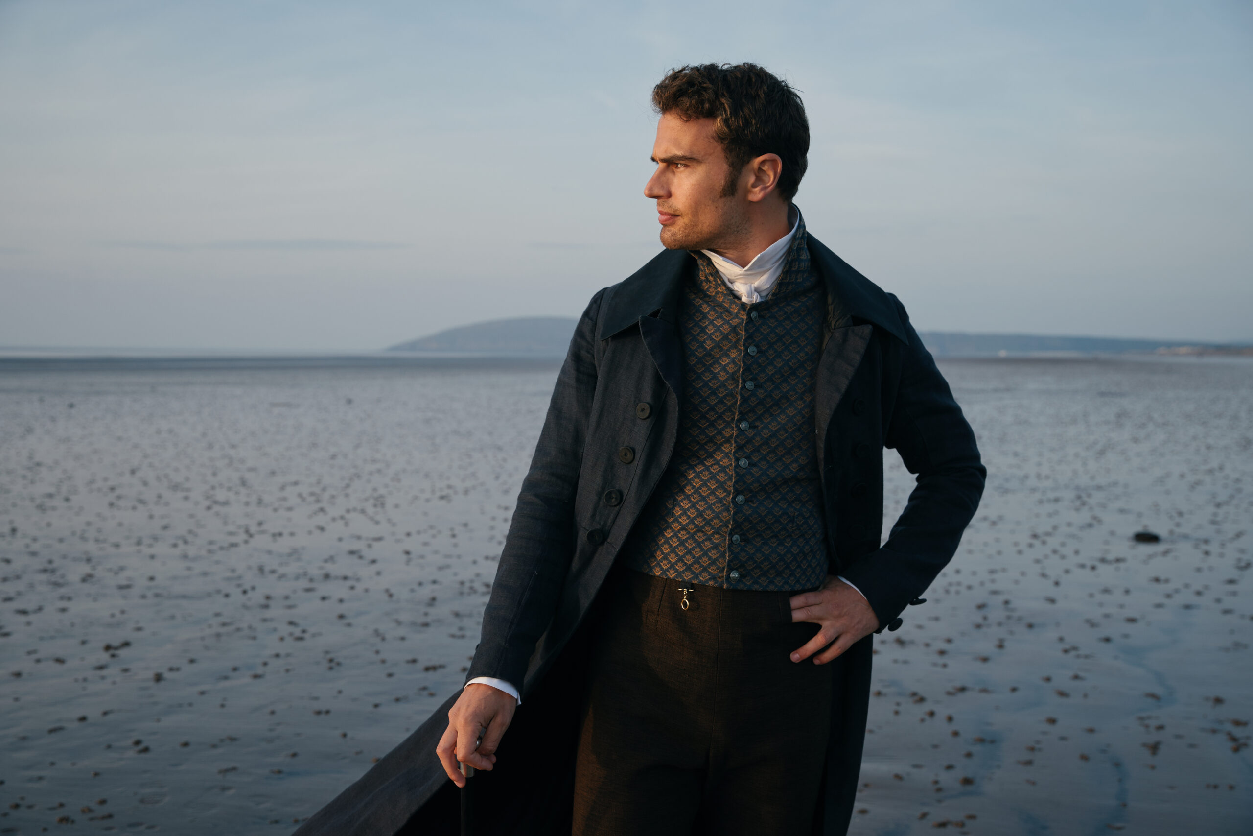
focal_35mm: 39
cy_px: 418
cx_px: 626
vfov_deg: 34.2
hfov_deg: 49.6
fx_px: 1357
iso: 200
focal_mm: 39
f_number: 4.5
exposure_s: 1/640
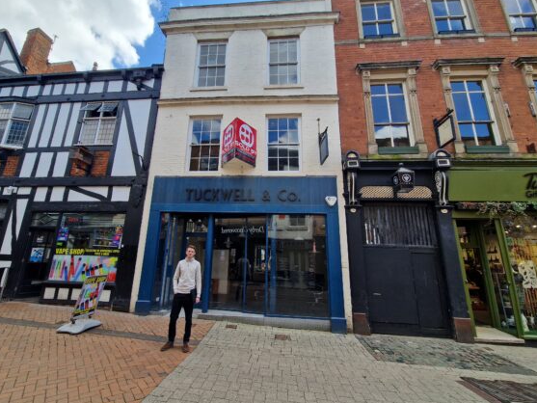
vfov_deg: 85.7
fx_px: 217
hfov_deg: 101.9
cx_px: 251
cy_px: 195
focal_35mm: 14
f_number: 2.2
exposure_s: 1/784
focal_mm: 2.2
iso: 50
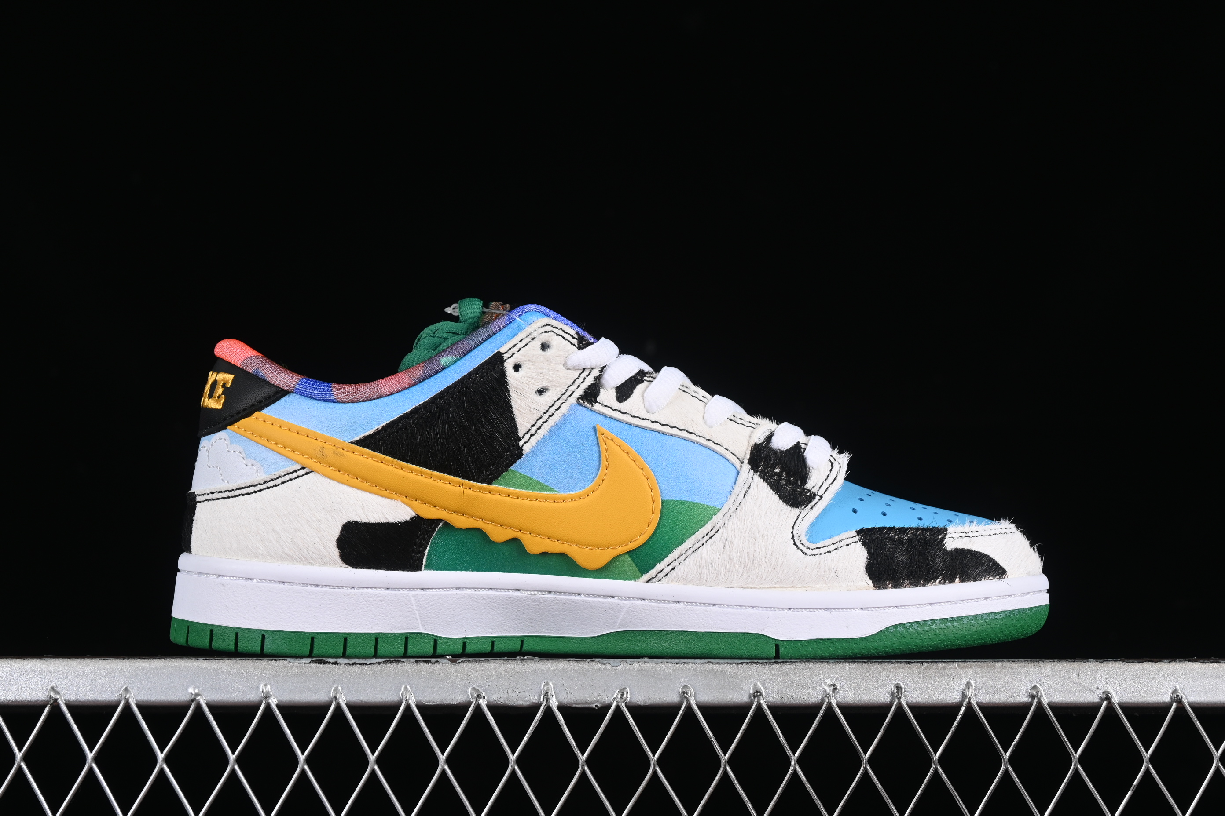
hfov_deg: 27.0
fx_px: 2552
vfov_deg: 18.2
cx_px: 612
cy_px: 408
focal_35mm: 75
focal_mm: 50
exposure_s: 1/80
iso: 160
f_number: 7.1
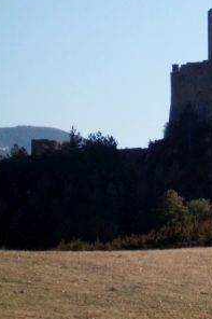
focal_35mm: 315
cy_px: 124
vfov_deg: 6.5
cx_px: 423
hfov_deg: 4.3
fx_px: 2786
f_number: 6
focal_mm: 20.1
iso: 64
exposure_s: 1/200
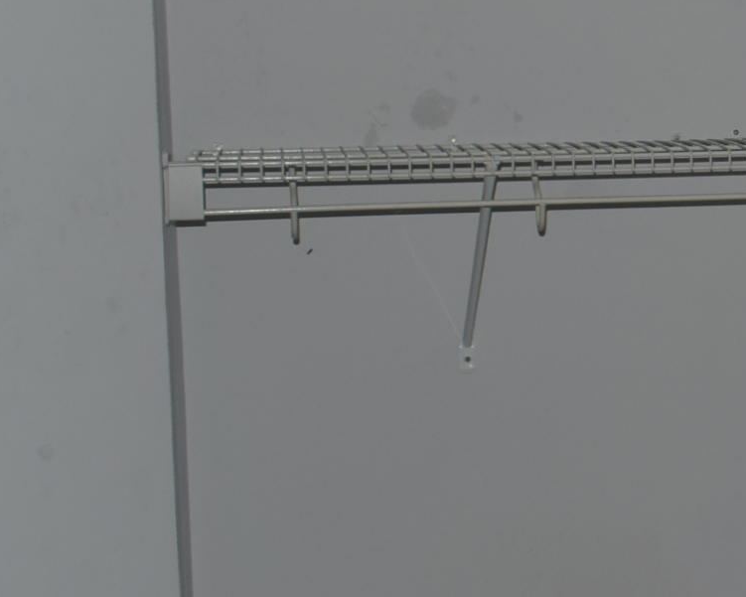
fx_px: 2230
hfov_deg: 17.4
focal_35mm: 101
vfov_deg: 15.2
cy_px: 225
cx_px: 1068
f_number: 8
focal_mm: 18
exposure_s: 1/60
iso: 250
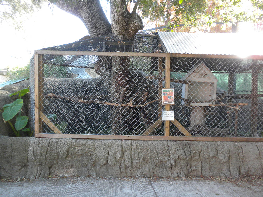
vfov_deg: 38.7
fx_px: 281
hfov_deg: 50.1
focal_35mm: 37
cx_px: 132
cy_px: 98
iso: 159
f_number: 3.5
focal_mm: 6.6
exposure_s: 1/59
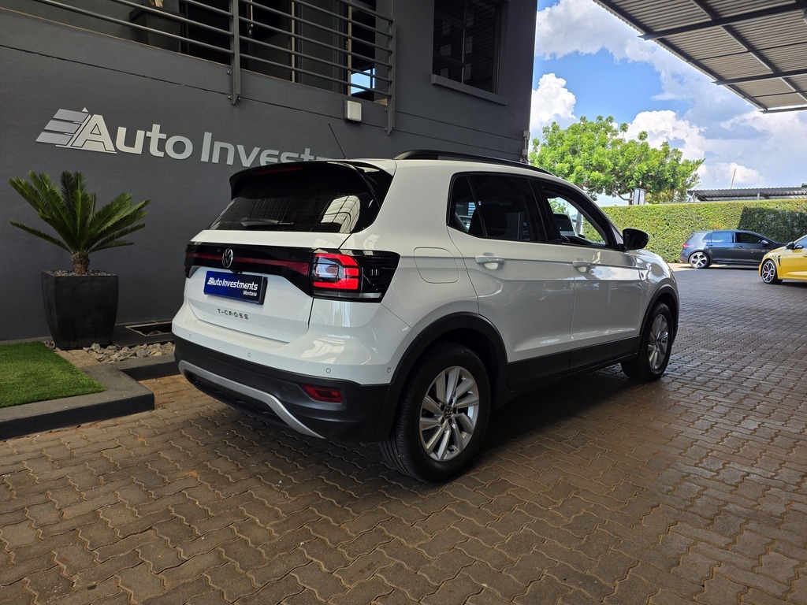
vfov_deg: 58.9
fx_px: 536
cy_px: 302
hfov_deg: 73.9
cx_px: 404
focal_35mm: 23
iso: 25
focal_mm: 6.25
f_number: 1.7
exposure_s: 1/359
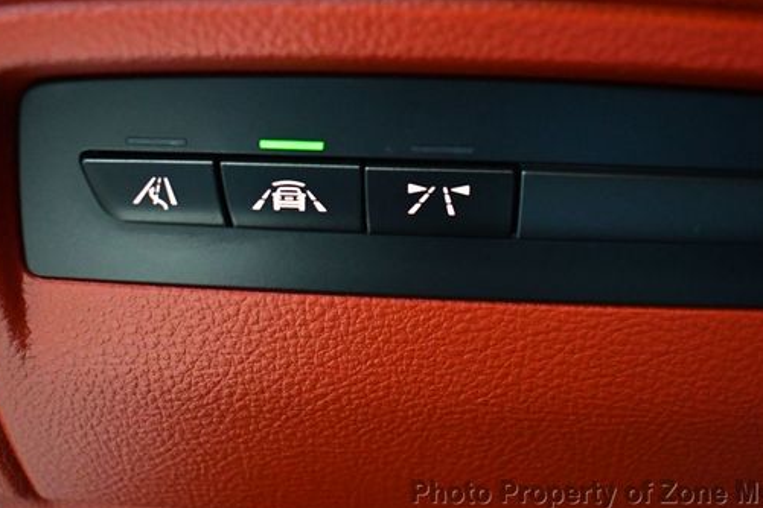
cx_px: 393
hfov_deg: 42.7
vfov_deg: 29.2
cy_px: 196
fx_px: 975
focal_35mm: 46
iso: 5000
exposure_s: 1/60
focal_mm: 18
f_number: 3.5
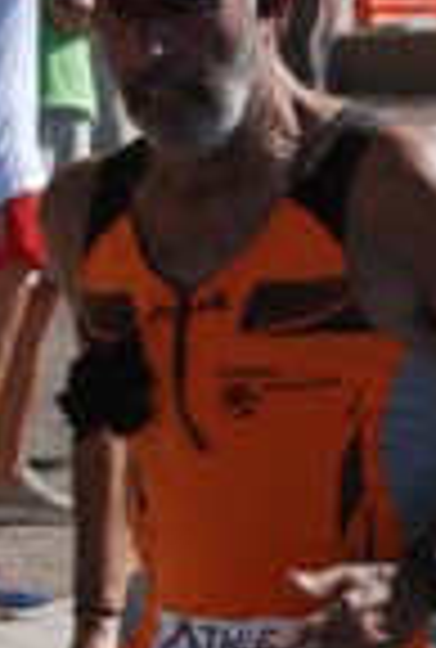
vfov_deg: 5.3
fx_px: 6998
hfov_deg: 3.6
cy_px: 684
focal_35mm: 388
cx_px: 169
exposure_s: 1/2000
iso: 1000
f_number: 8
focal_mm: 62
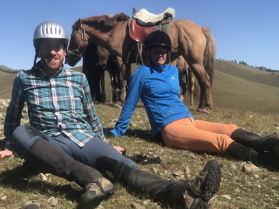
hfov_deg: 33.8
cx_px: 140
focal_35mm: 57
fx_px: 459
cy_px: 104
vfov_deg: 25.7
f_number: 2.8
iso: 20
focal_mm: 6.6
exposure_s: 1/736
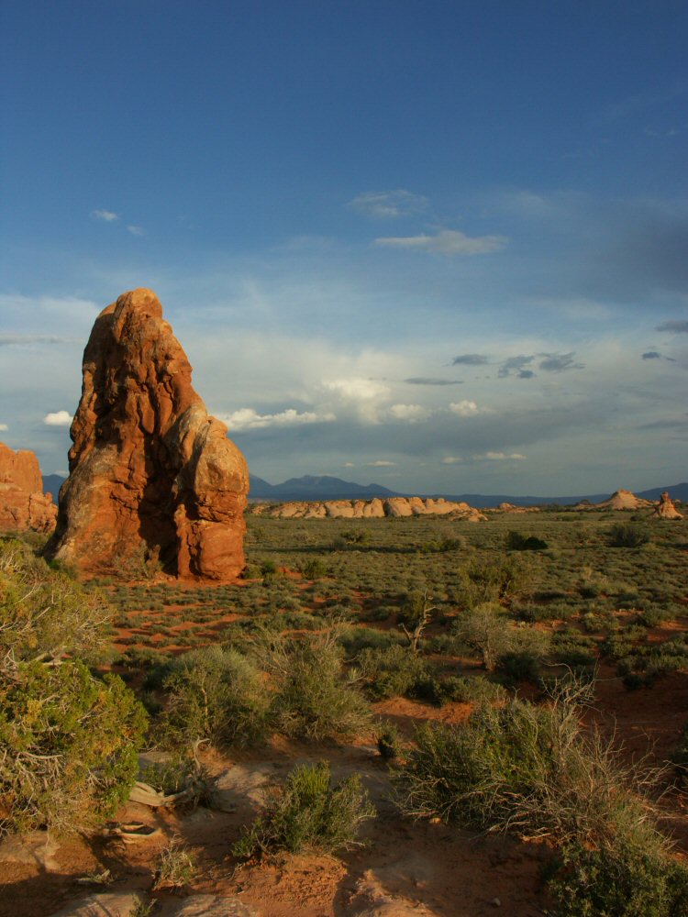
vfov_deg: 56.8
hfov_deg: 44.2
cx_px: 344
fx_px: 848
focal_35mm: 32
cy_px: 458
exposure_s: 1/250
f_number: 7.1
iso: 64
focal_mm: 8.24
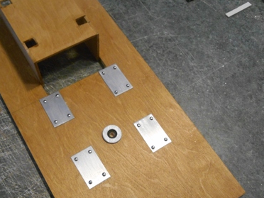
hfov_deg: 51.1
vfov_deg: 39.1
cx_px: 110
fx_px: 275
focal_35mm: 36
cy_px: 135
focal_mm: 4.7
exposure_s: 1/30
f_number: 3.4
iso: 360
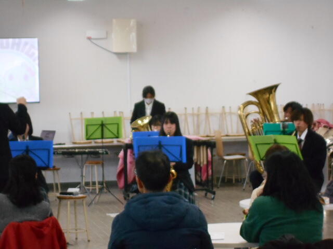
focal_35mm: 130
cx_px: 166
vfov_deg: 11.4
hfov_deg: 15.2
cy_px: 124
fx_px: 1251
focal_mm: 23
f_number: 6.5
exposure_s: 1/50
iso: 800
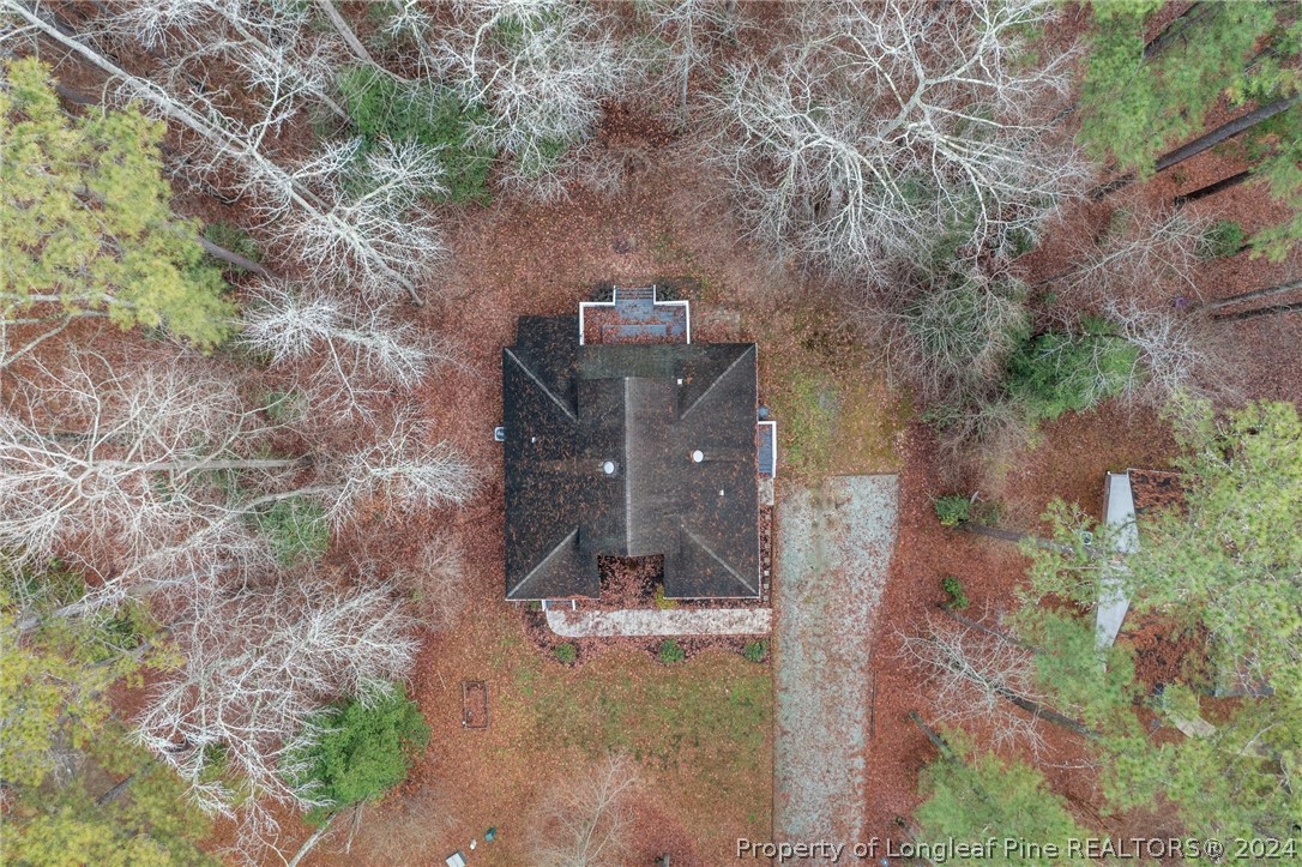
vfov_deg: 46.4
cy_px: 434
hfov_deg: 65.5
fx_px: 1012
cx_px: 651
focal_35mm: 28
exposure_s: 1/640
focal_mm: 10.26
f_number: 2.8
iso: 100
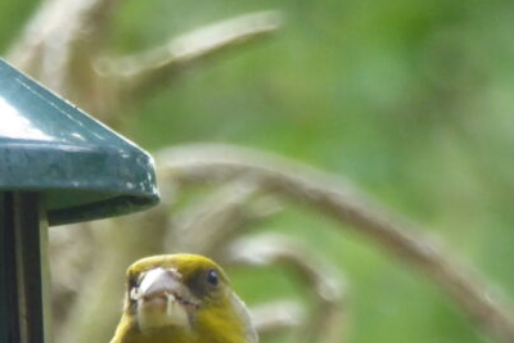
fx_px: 32063
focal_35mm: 2245
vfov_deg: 0.6
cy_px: 430
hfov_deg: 0.9
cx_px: 131
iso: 400
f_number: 6.4
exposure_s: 1/80
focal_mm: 129
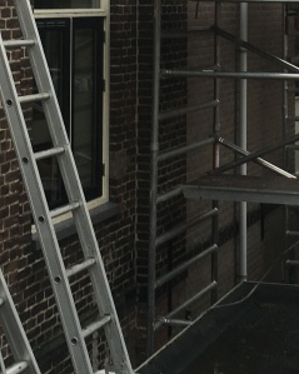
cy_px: -44
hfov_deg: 15.7
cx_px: 254
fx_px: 1074
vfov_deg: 18.9
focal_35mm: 97
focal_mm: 4.15
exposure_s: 1/129
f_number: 2.2
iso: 25
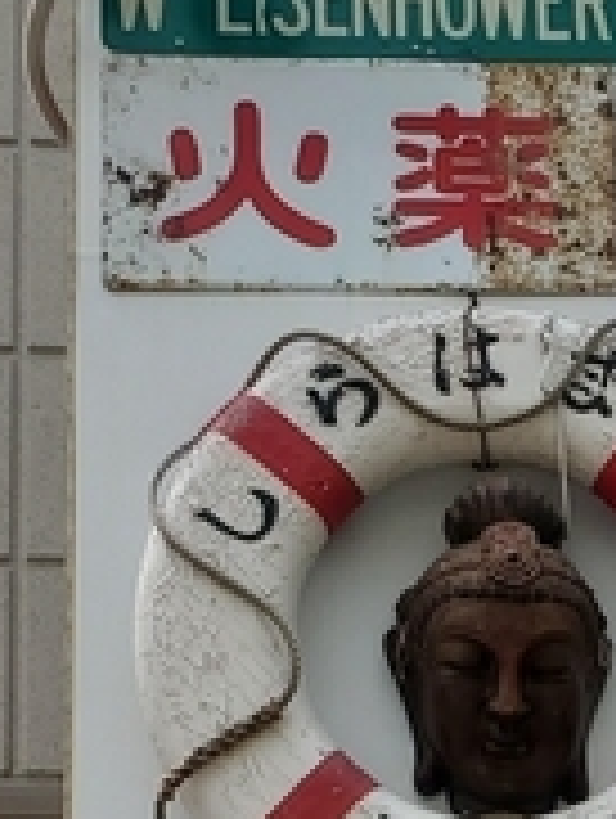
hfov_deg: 12.7
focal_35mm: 114
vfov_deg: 15.5
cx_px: 724
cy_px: 1346
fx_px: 2699
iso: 50
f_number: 2.4
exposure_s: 1/1839
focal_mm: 4.3
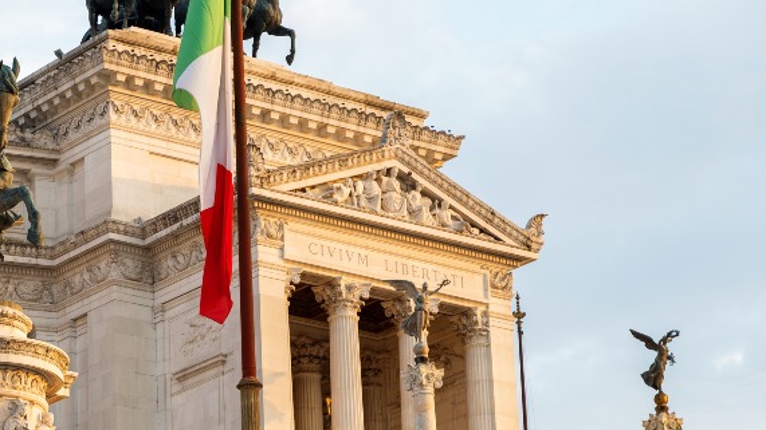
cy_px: 291
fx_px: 3127
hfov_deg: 13.7
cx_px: -31
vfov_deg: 7.9
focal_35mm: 154
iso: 100
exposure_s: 1/125
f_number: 4
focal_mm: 70
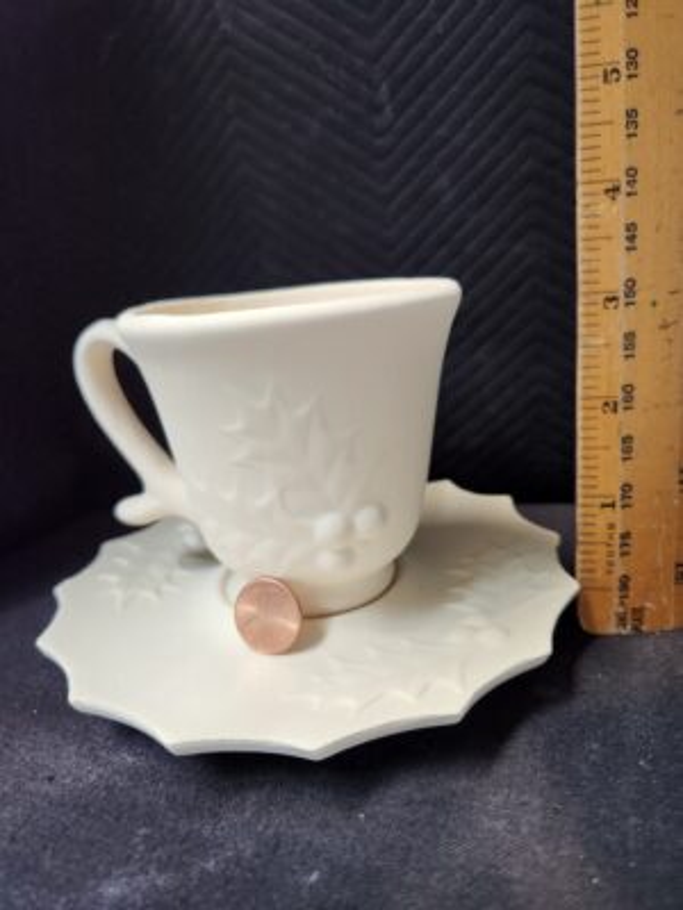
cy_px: 455
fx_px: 605
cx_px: 342
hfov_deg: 58.9
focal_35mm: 23
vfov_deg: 73.9
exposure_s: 1/120
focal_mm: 5.4
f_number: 1.8
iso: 640
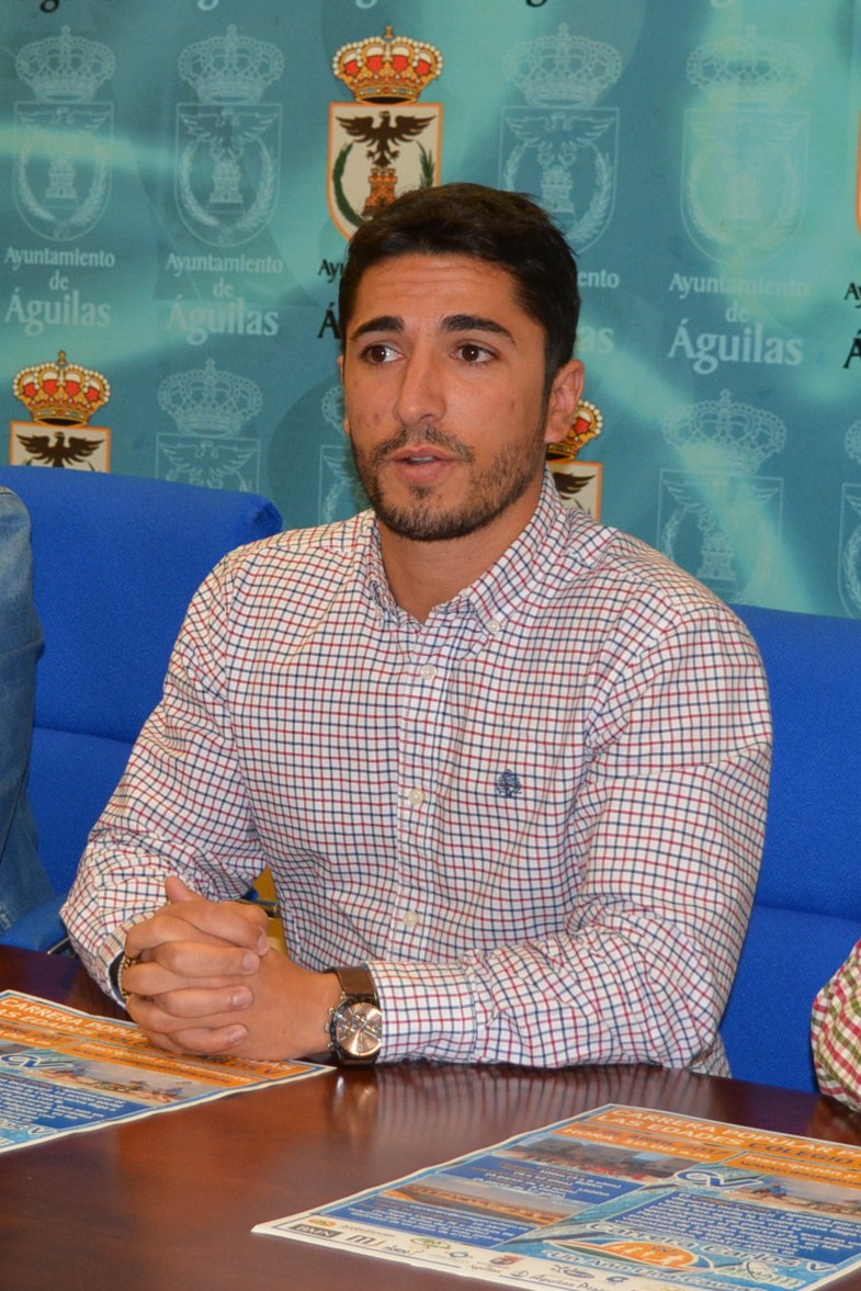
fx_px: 1506
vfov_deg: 46.4
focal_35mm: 42
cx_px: 430
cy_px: 646
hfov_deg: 31.9
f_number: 4.2
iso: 560
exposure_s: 1/60
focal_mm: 28
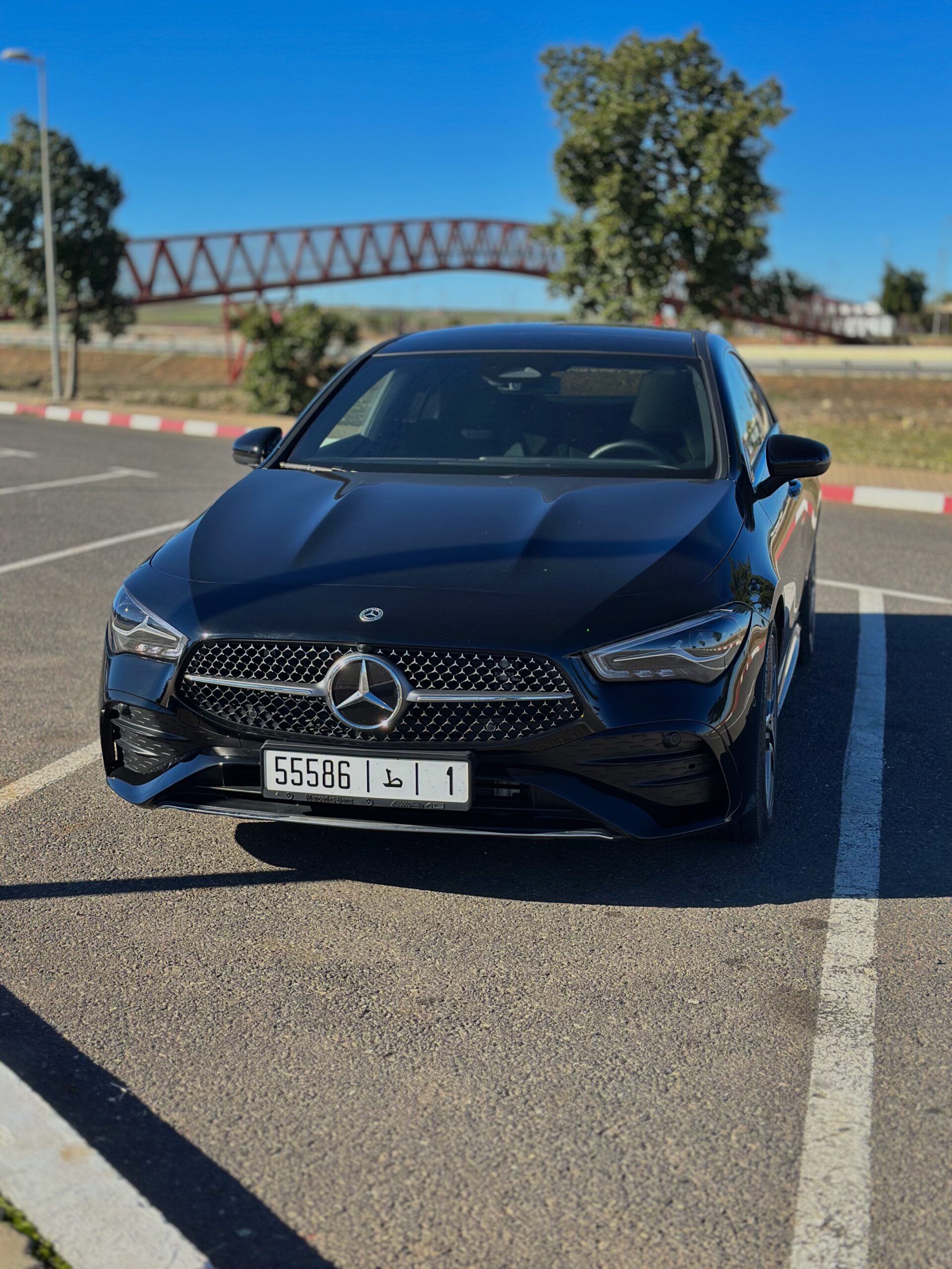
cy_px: 634
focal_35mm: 48
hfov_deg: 30.3
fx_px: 1760
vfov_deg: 39.7
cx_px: 476
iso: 80
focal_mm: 6.86
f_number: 1.78
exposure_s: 1/3257
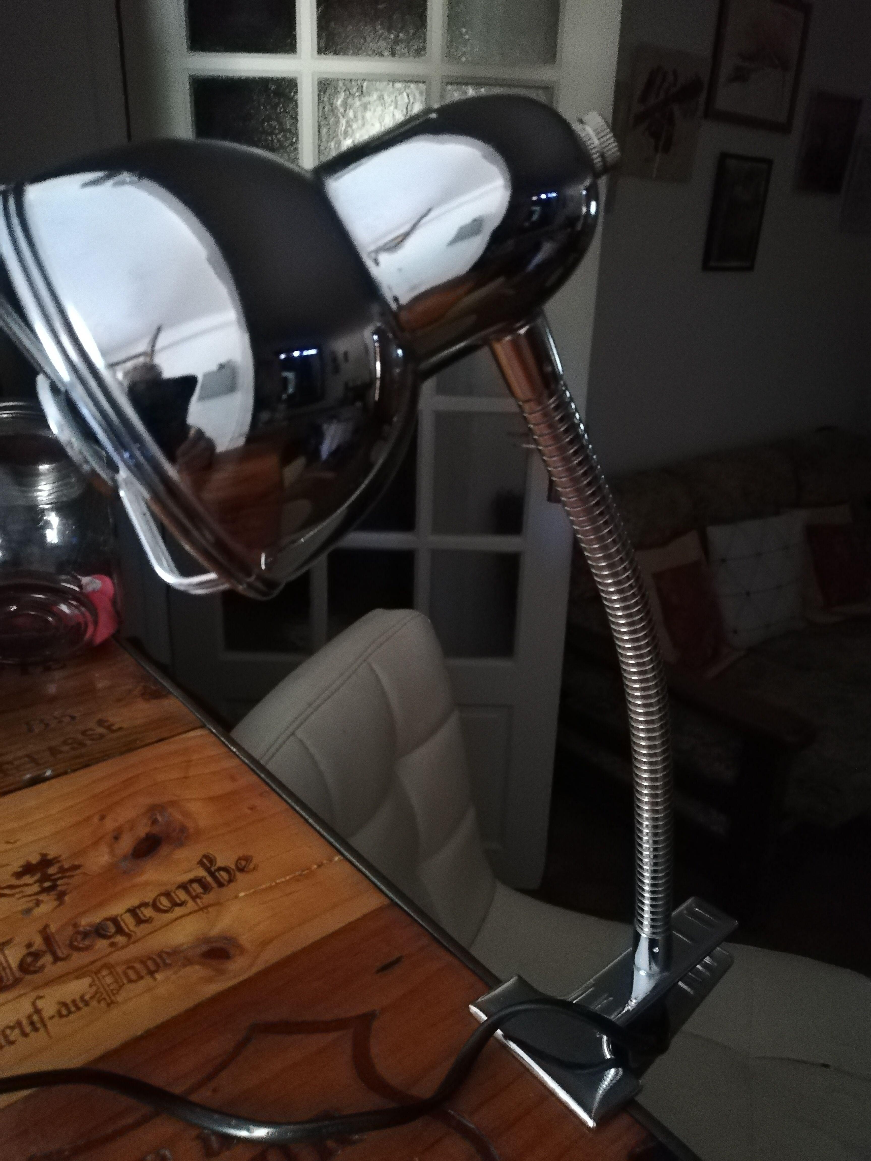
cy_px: 580
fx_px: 872
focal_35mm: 26
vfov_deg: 67.3
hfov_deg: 53.1
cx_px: 436
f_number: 2.2
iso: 1600
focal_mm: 3.81
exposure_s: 1/12.5
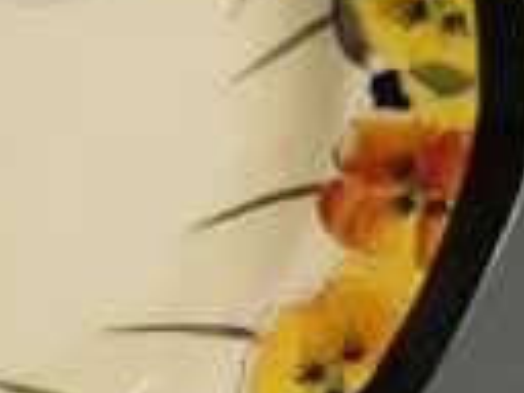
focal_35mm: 272
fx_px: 4117
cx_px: -901
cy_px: 594
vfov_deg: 5.4
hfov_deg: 6.7
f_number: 7.1
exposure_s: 1/80
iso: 3200
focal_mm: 17
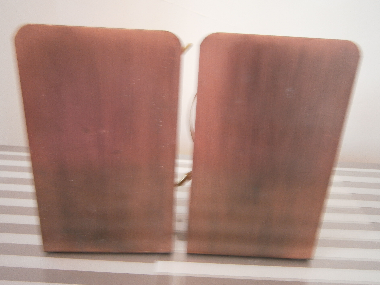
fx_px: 395
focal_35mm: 36
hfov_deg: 51.4
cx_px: 190
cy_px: 142
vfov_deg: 39.7
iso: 125
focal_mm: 6.4
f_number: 3.1
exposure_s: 1/15
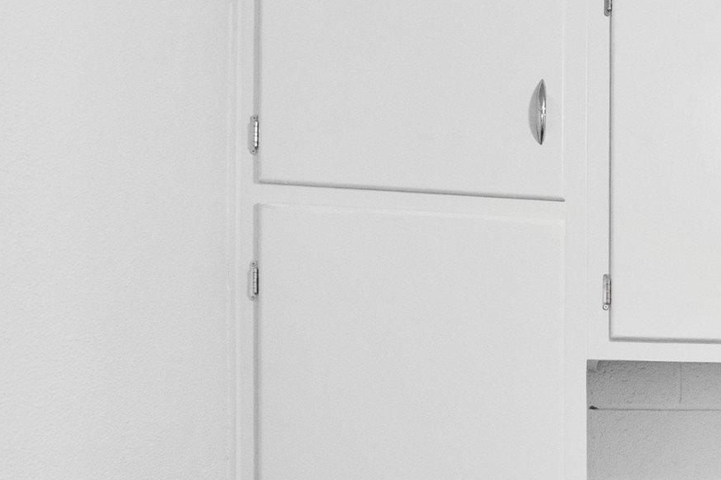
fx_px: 1121
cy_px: 429
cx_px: 1013
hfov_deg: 27.5
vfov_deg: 23.6
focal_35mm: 56
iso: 1250
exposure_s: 1/5
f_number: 6.3
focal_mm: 16
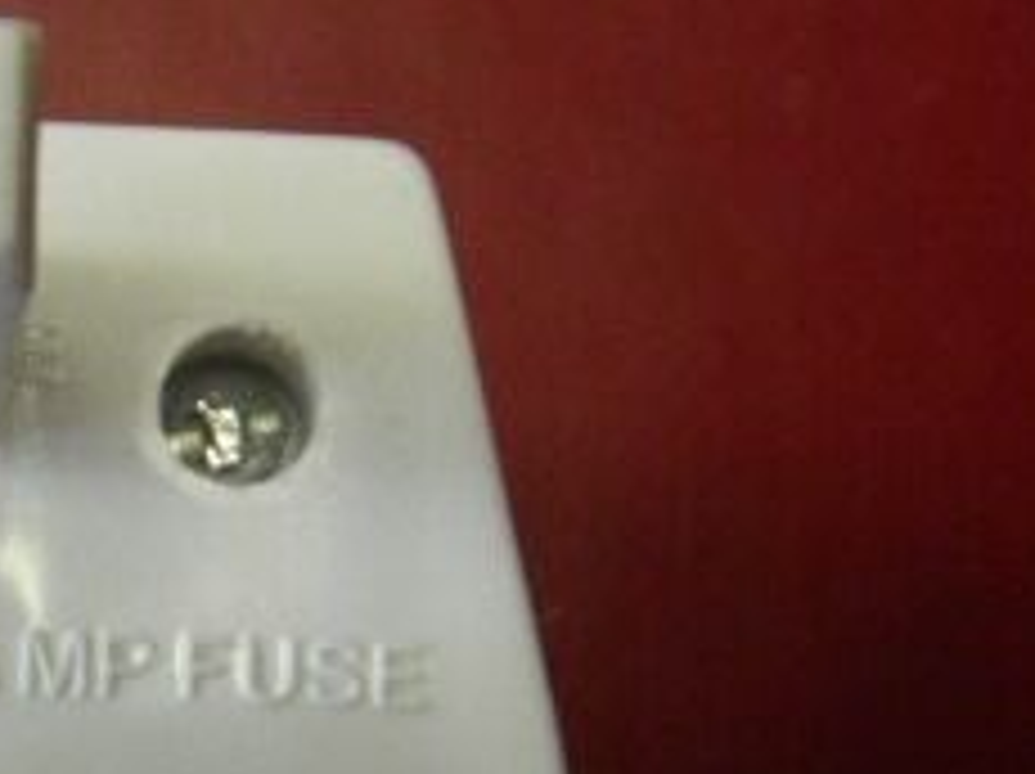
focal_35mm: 78
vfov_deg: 18.1
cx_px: -130
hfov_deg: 23.4
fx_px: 2330
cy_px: 860
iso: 400
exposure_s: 1/40
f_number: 3.2
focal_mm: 5.1
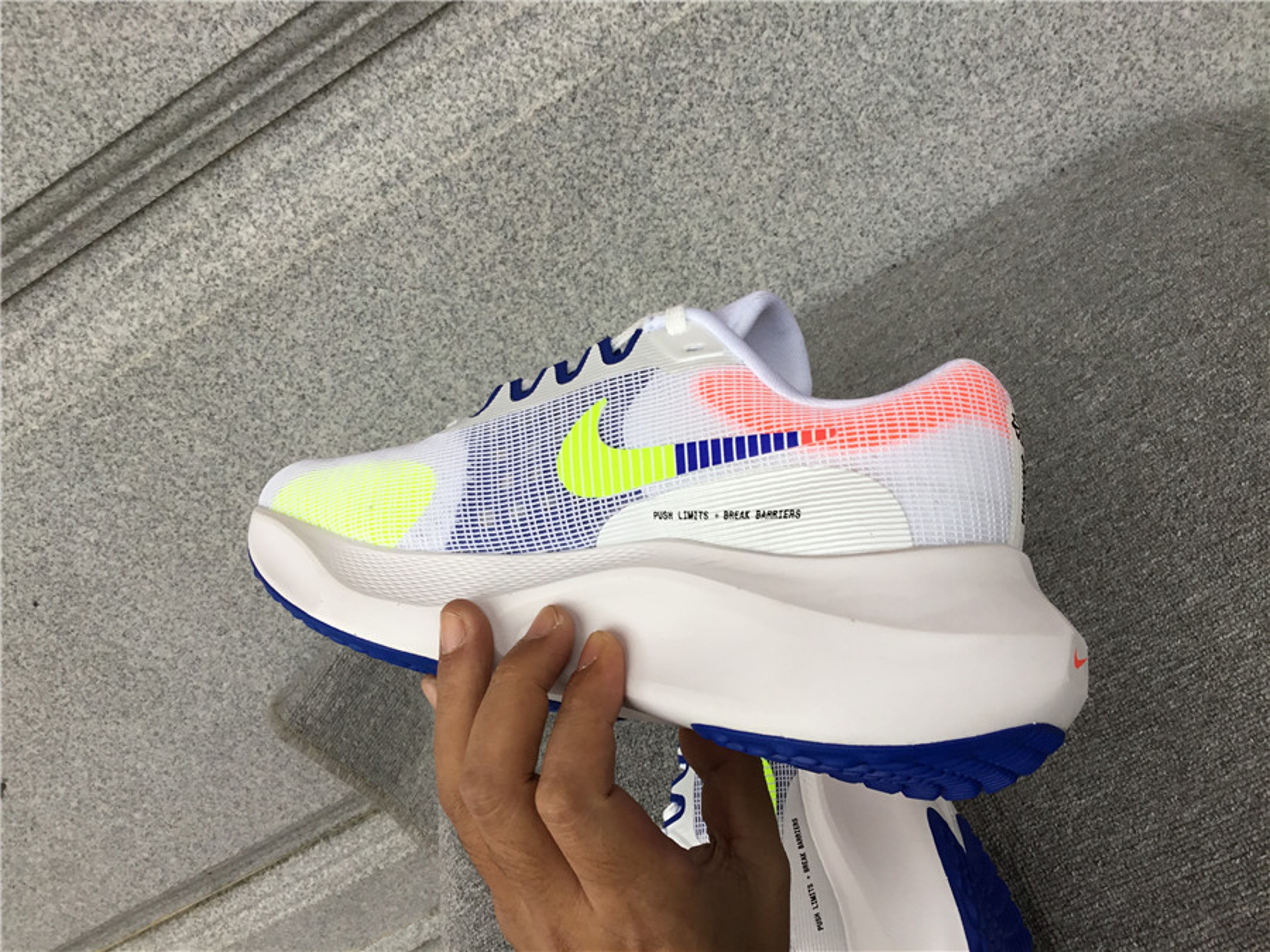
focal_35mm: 31
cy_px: 476
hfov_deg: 58.4
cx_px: 635
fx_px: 1137
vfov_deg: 45.4
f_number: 2.4
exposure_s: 1/50
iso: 25
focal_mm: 3.3
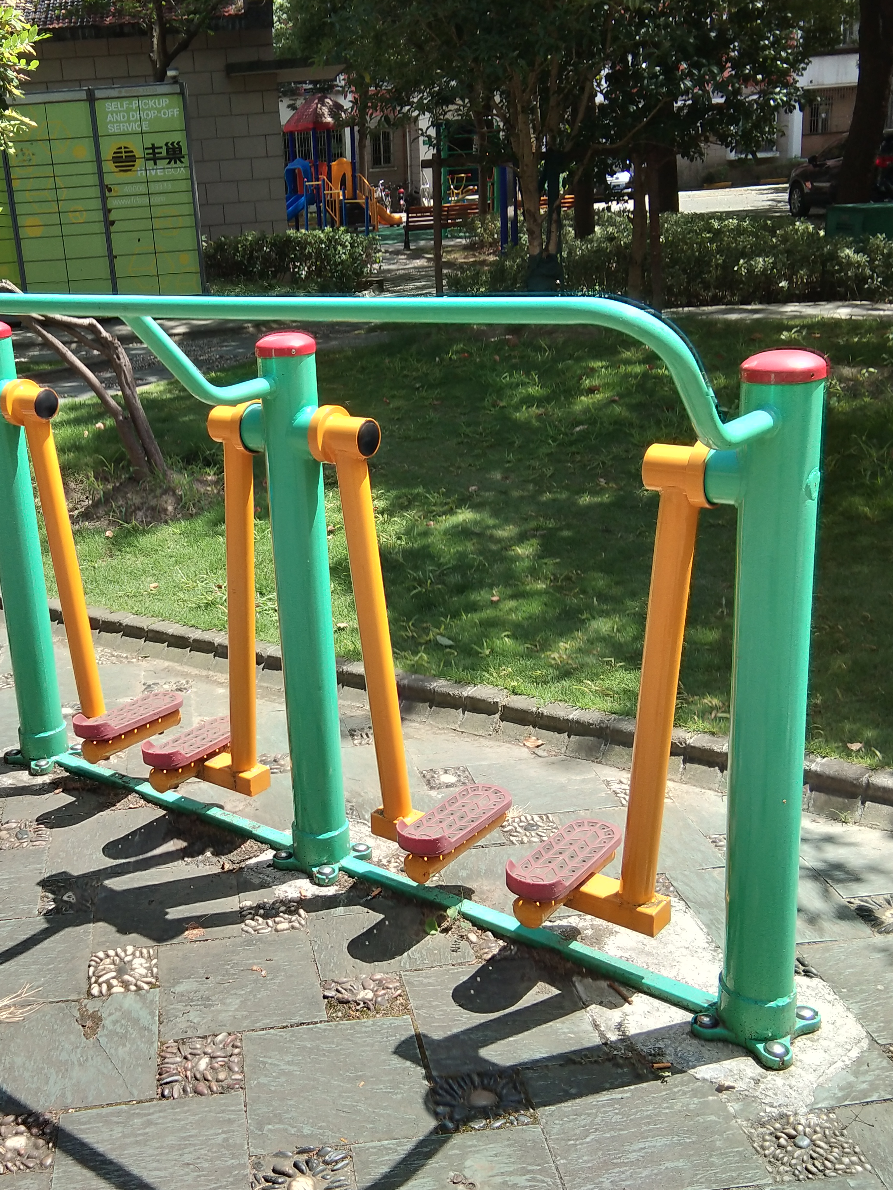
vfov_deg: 44.8
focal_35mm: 42
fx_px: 1444
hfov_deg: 34.1
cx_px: 313
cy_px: 600
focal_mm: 3.69
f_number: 2.2
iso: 50
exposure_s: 1/492
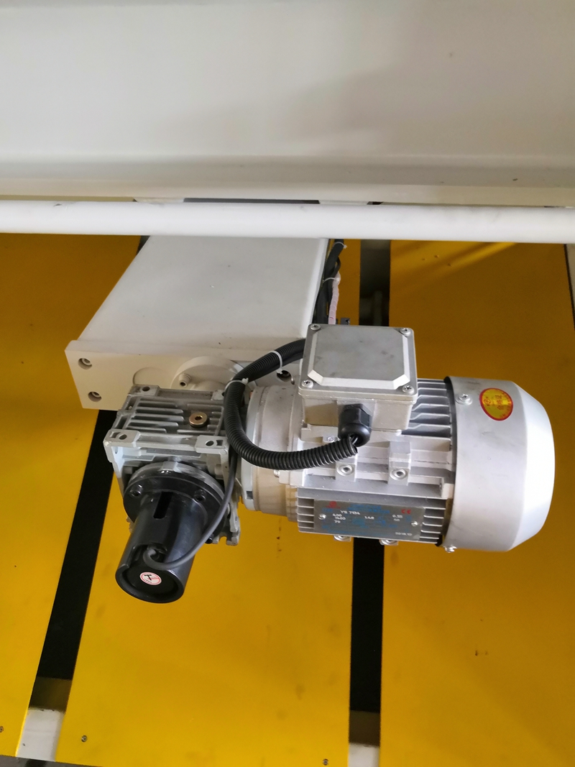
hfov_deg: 51.3
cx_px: 288
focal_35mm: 27
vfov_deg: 65.3
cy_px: 384
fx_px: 598
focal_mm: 3.95
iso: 640
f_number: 1.8
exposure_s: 1/20
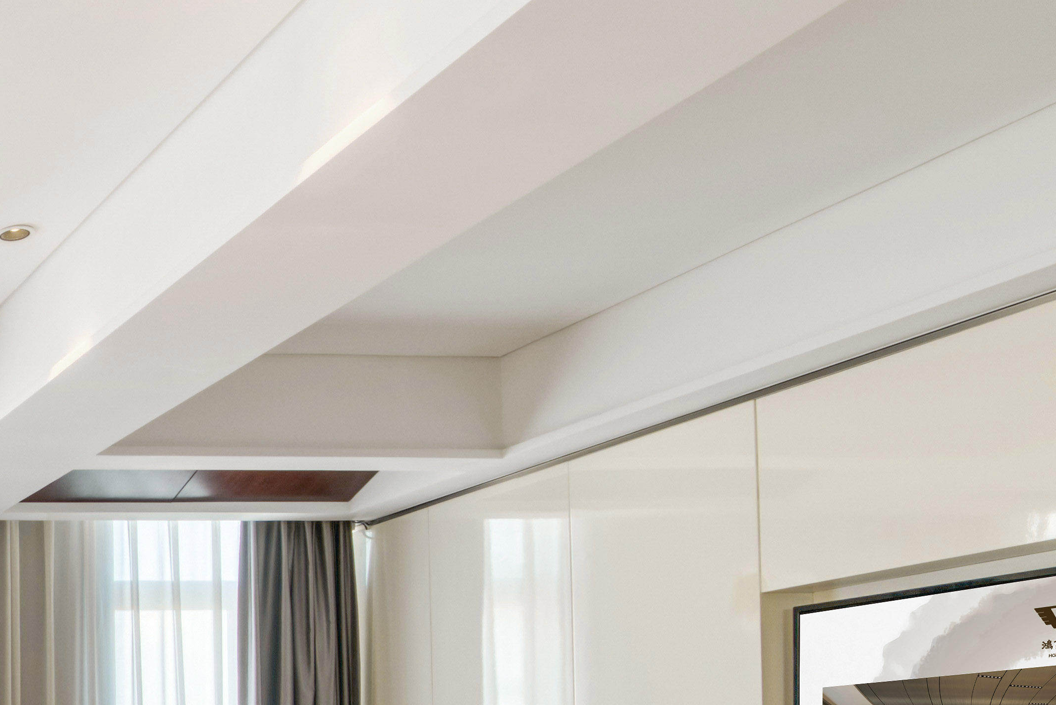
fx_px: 1321
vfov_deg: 27.0
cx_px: -478
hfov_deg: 29.4
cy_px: 812
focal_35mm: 45
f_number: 10
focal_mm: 12
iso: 400
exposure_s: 1/80
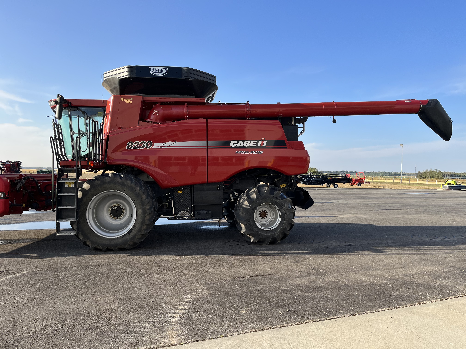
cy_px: 174
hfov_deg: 67.3
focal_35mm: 26
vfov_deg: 53.1
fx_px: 350
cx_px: 233
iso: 50
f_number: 1.6
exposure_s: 1/1623
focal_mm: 5.1
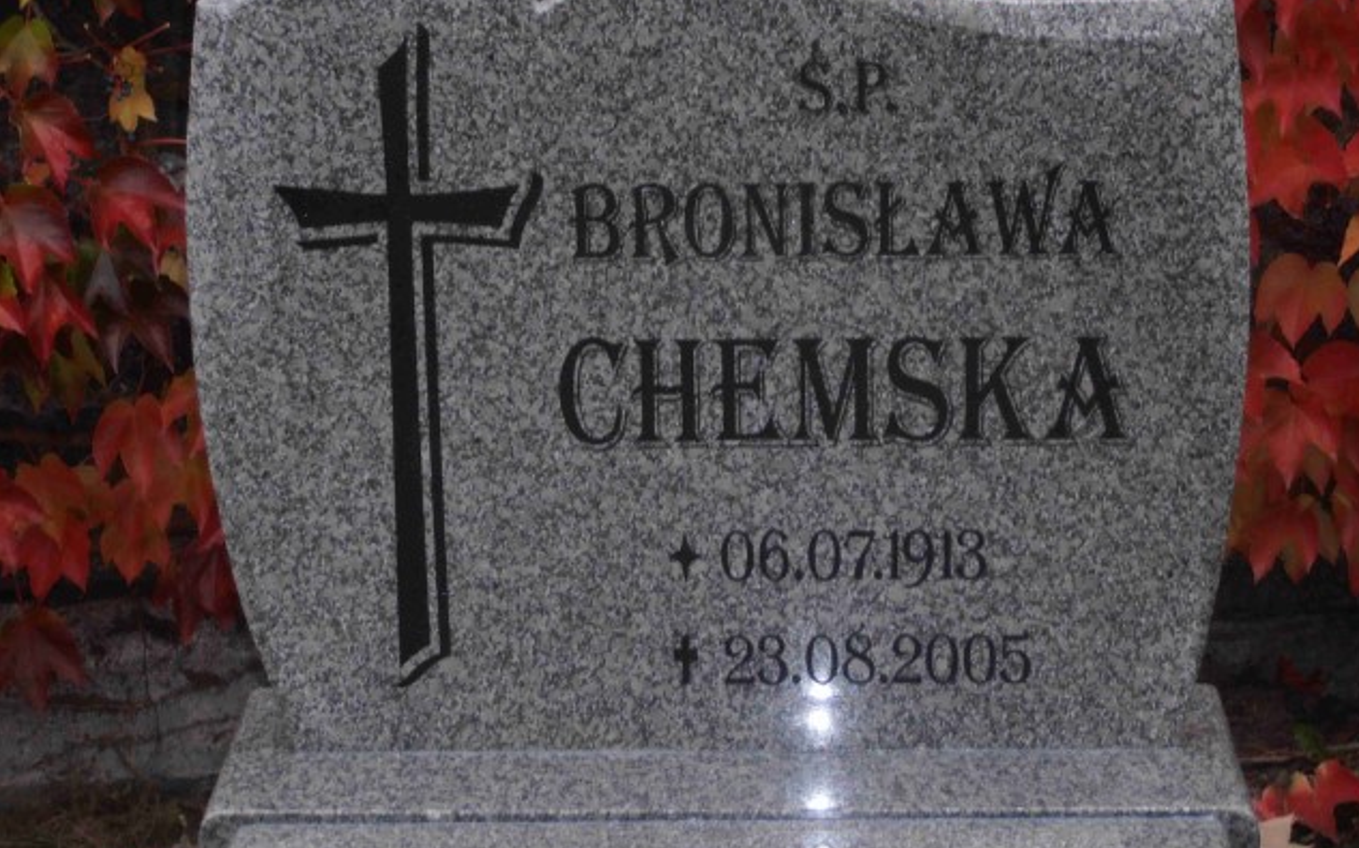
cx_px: 685
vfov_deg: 11.0
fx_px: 4405
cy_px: 391
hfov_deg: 17.5
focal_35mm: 119
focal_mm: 19.64
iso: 125
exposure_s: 1/80
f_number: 5.5
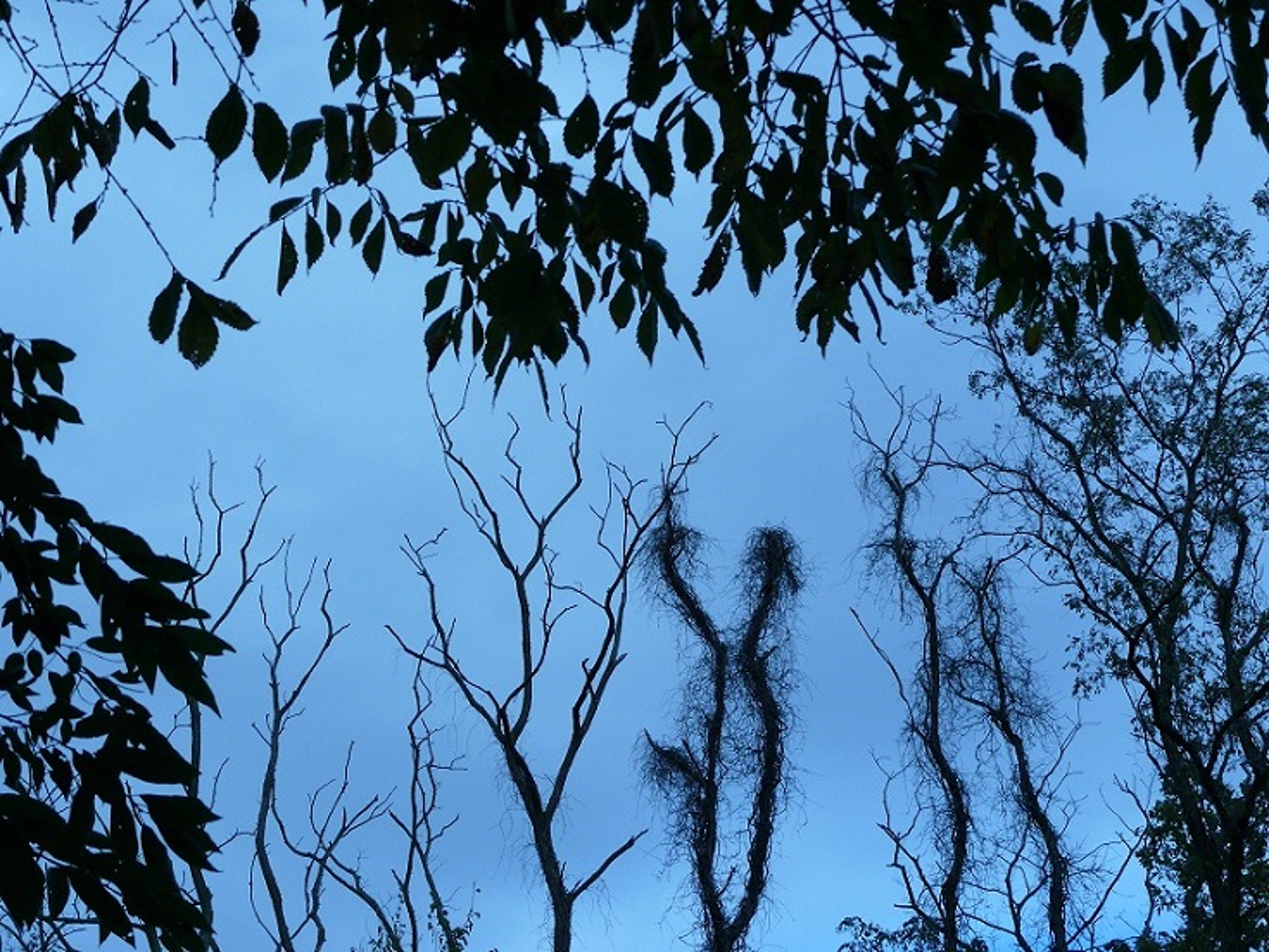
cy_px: 476
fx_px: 3262
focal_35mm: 89
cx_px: 634
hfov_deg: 22.0
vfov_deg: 16.6
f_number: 5
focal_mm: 16.8
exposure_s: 1/800
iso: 200
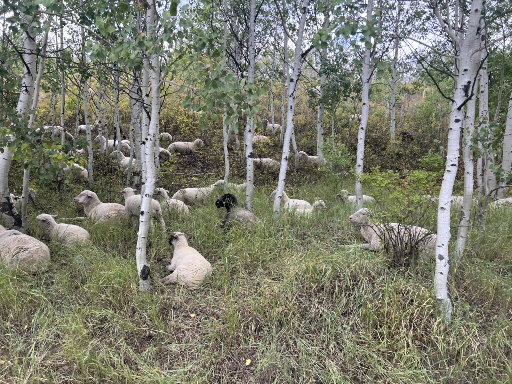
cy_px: 192
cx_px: 256
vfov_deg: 53.1
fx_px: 385
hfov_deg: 67.3
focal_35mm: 26
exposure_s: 1/166
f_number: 1.5
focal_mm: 5.7
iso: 50
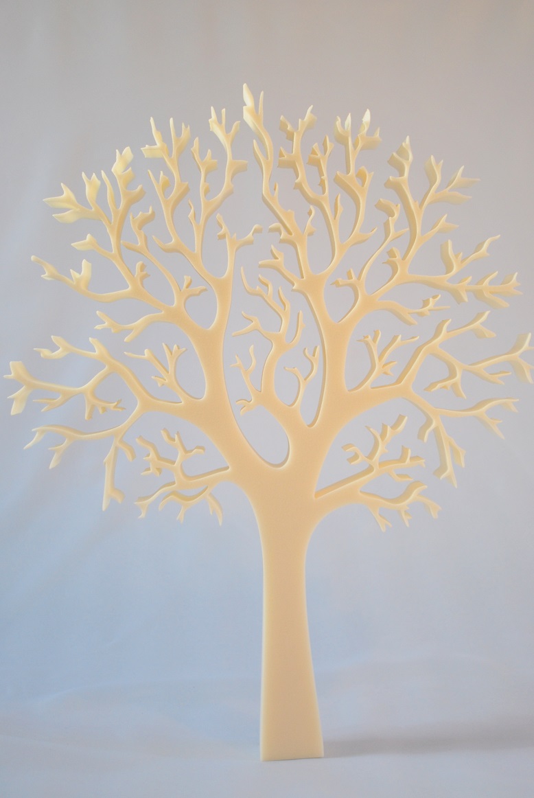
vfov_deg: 43.6
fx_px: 998
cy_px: 399
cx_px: 267
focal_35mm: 45
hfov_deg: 29.9
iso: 200
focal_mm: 30
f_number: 5.6
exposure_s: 1/125
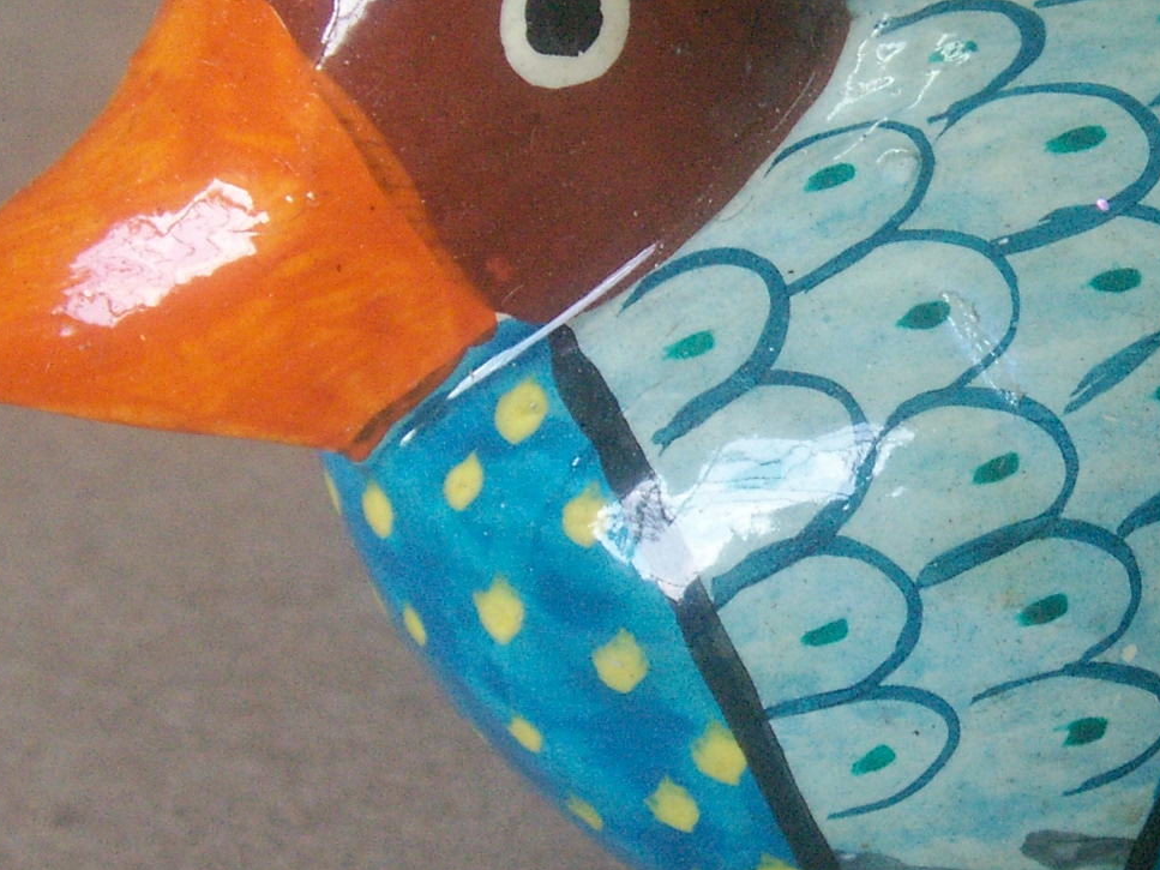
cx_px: 1077
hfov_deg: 19.6
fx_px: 3284
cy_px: 268
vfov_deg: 15.0
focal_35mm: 98
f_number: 3.5
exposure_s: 1/25
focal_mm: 7.7
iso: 100
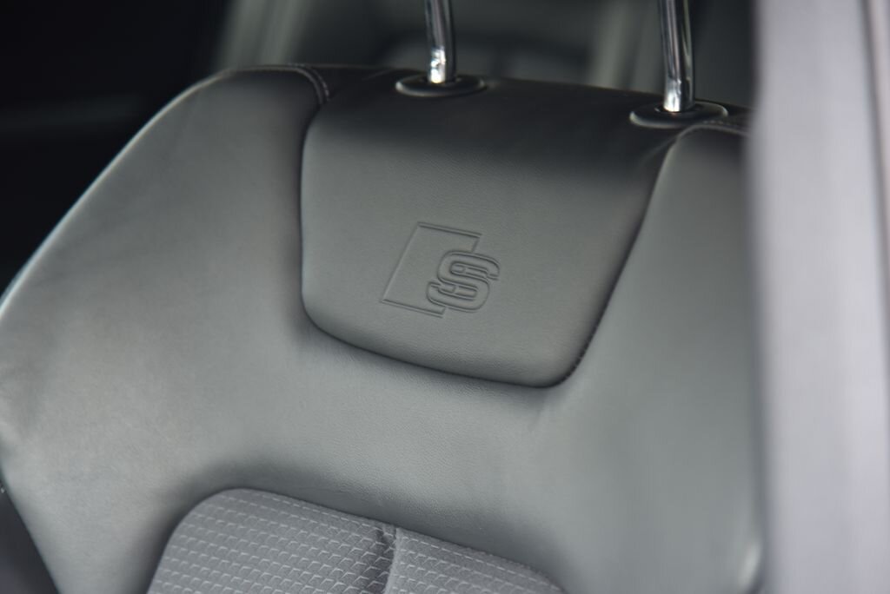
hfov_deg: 17.1
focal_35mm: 120
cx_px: 445
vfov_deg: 11.4
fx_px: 2968
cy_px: 297
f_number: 4
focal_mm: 120
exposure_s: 1/10
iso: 500
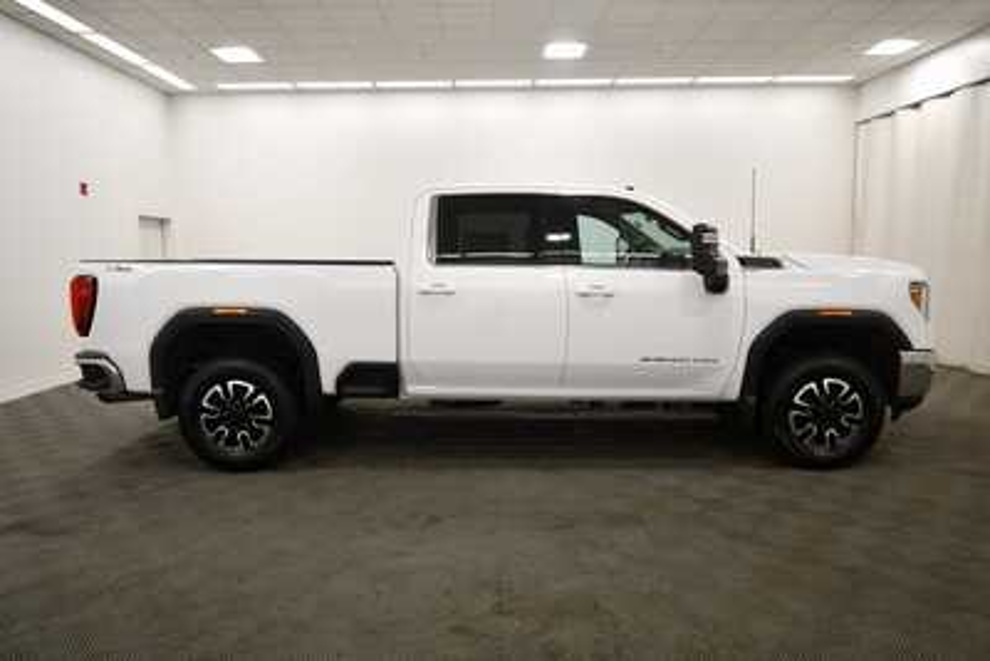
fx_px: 578
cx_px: 495
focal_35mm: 21
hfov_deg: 81.2
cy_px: 330
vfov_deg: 59.5
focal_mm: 14
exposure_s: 1/250
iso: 800
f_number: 5
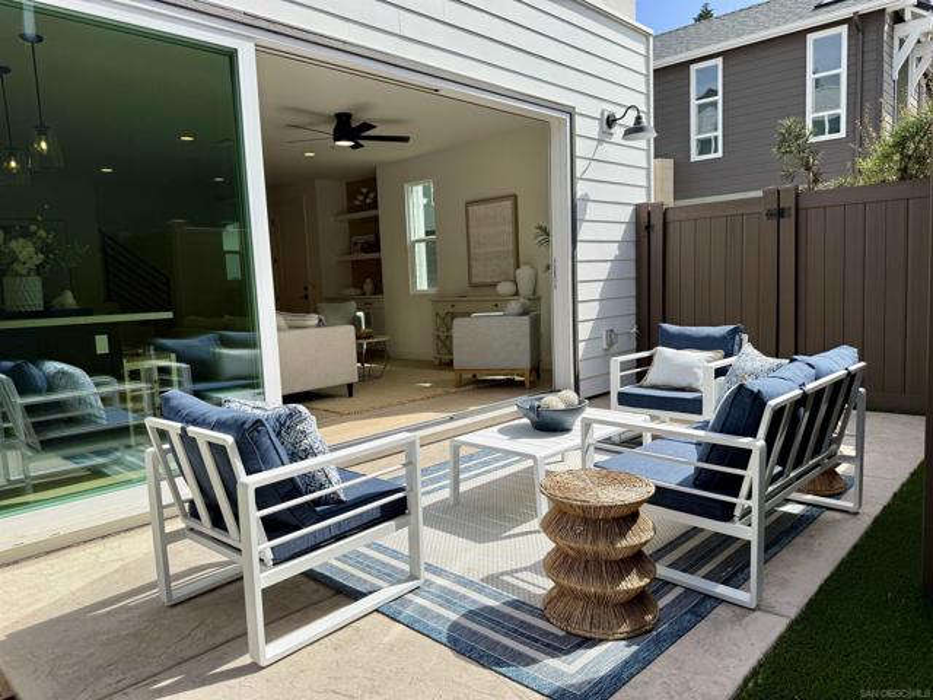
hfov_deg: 71.6
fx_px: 647
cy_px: 350
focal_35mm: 24
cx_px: 466
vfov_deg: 56.8
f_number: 1.78
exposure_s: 1/2907
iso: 80
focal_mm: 6.76
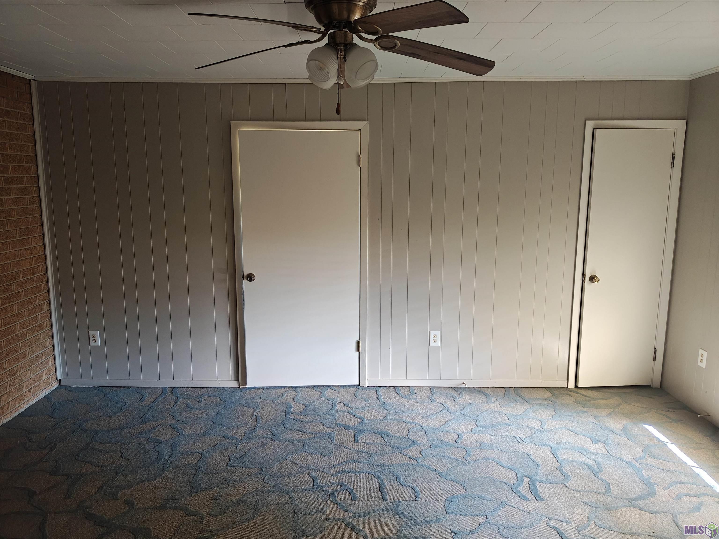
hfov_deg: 69.4
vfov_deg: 54.9
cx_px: 360
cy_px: 270
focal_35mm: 25
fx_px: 519
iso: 1888
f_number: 1.7
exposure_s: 1/60
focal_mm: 4.68
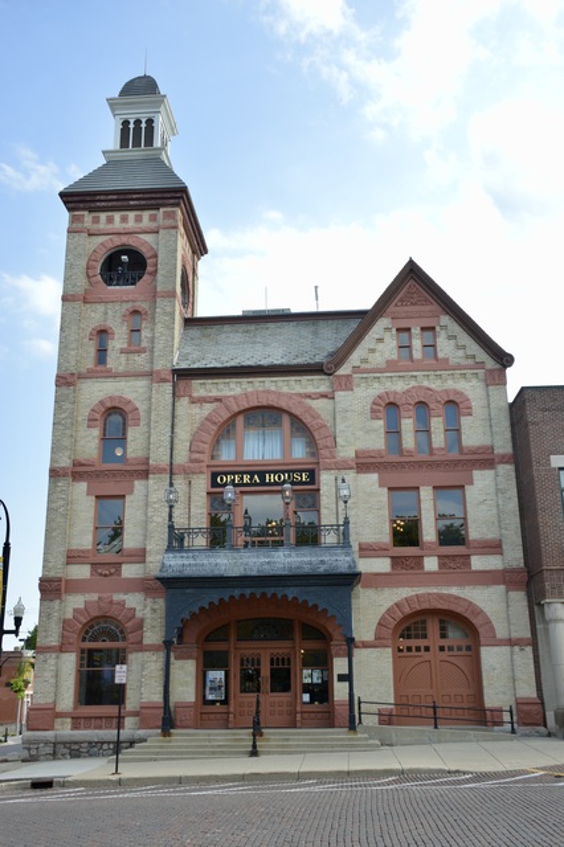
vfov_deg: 53.2
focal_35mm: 36
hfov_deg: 36.8
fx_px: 847
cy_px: 424
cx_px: 282
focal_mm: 24
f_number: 7.1
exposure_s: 1/200
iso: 100
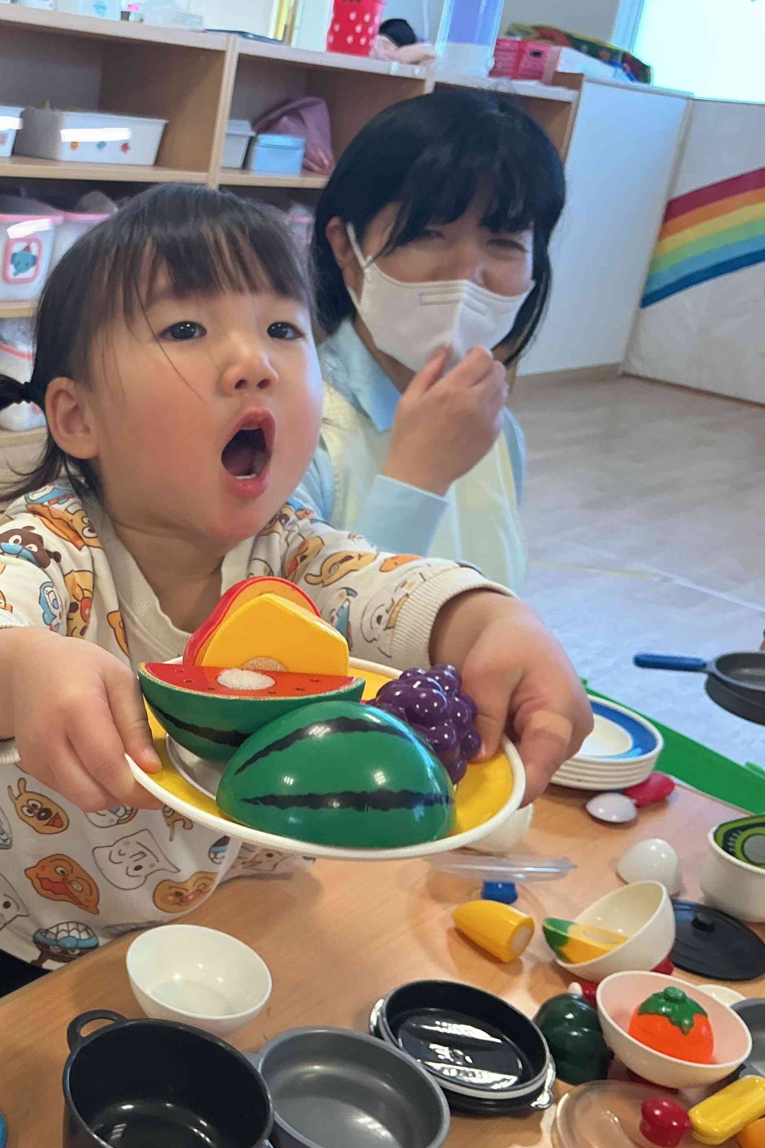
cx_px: 20
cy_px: 582
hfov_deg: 30.6
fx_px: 1307
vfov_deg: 47.4
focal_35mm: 41
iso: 64
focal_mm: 3
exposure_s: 1/120
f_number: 1.8
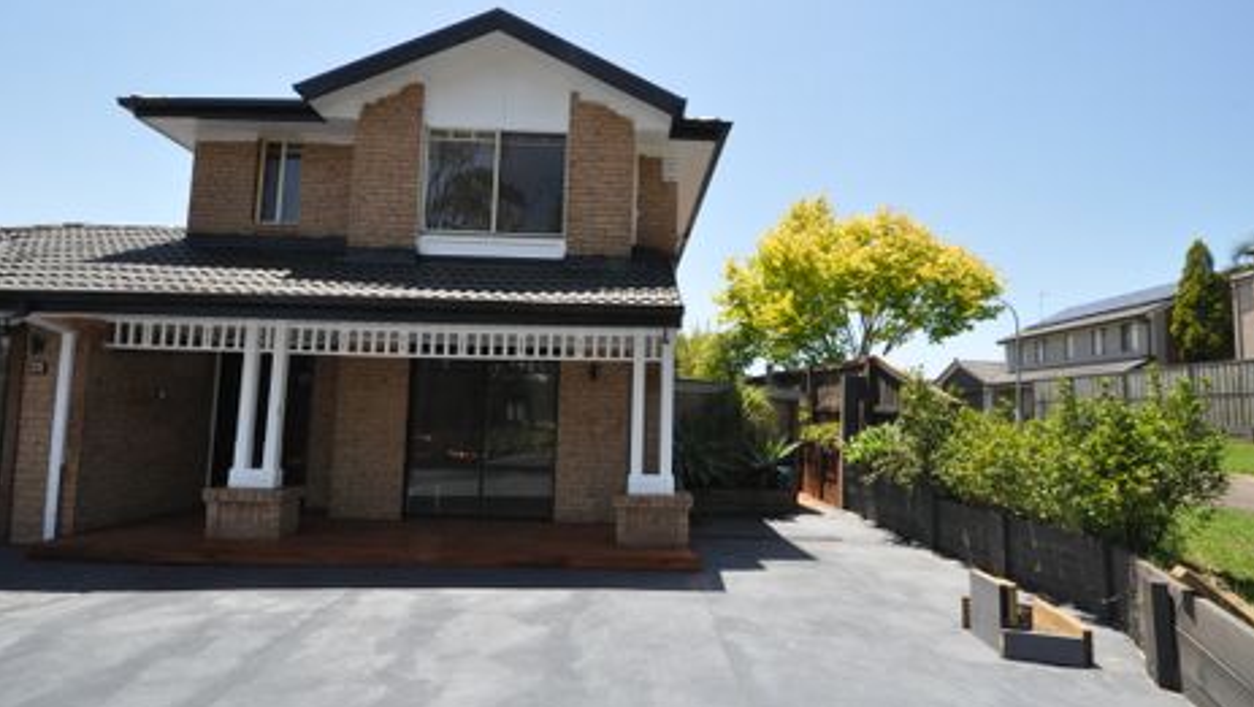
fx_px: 583
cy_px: 367
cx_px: 634
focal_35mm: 18
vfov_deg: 62.4
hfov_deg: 94.1
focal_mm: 11
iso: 1600
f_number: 14
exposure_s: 1/800
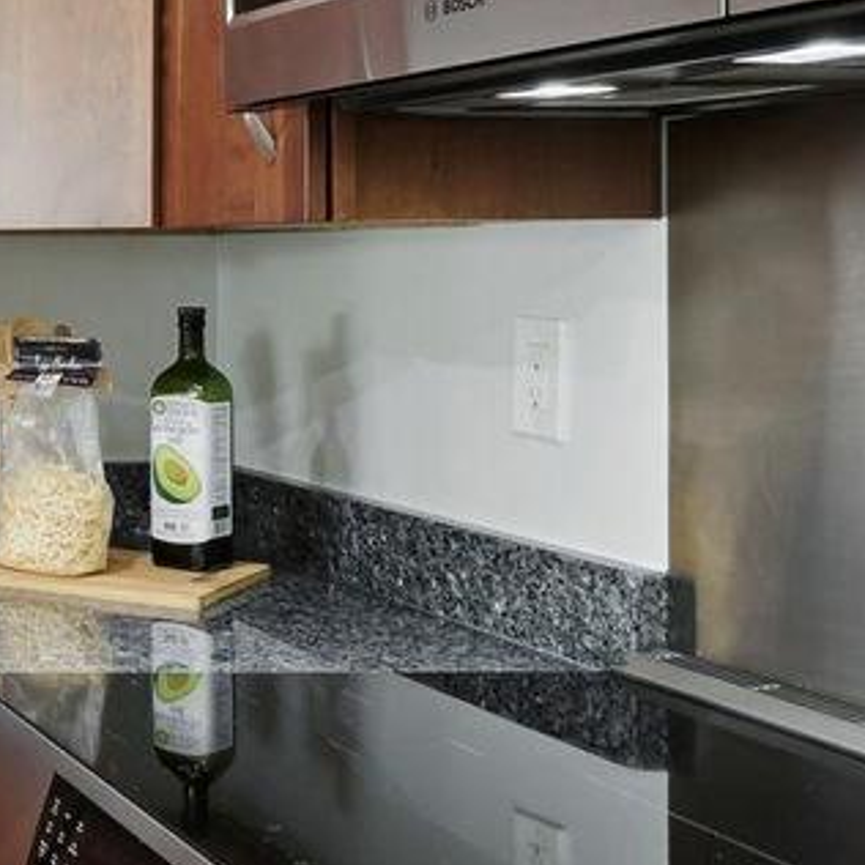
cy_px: 252
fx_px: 1753
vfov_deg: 27.5
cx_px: -643
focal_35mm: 62
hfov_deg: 20.6
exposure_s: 1/4
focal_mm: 16
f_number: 8
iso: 200
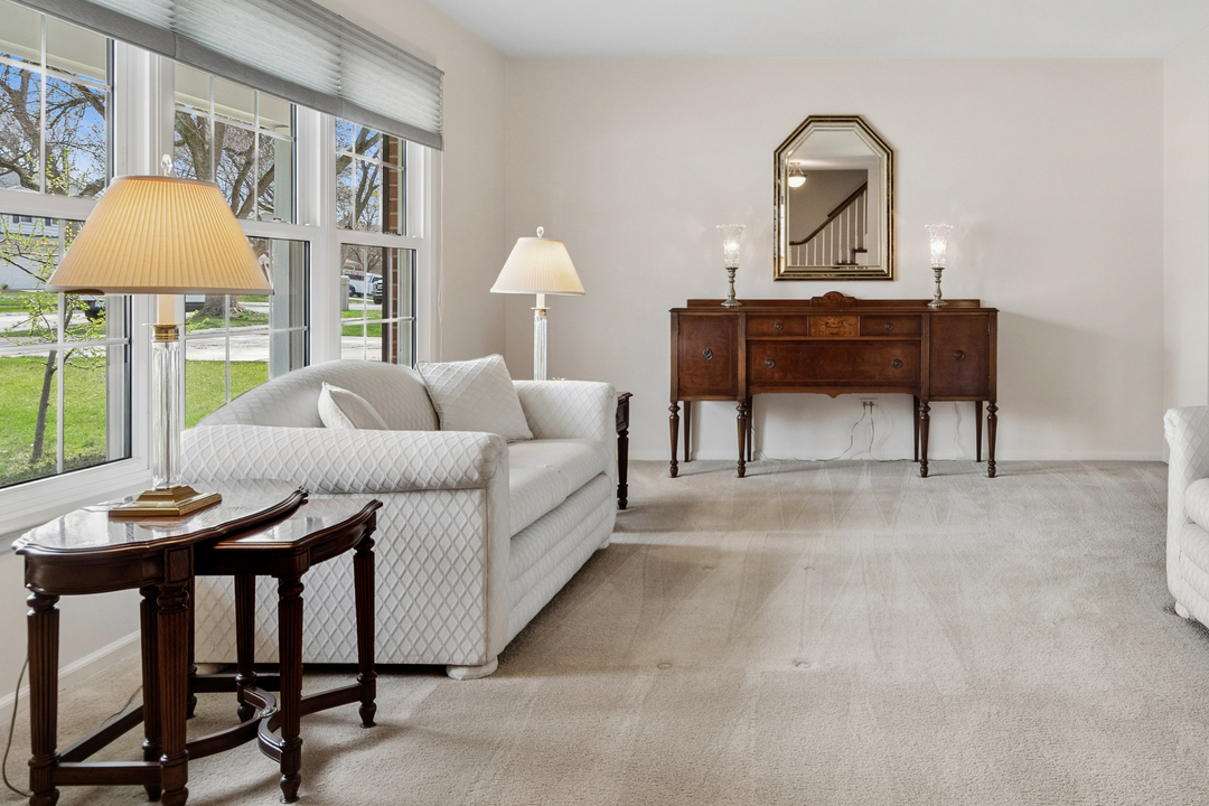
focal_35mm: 27
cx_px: 853
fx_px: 907
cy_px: 331
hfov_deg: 64.7
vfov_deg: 47.7
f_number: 8
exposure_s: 1/50
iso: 800
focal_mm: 12
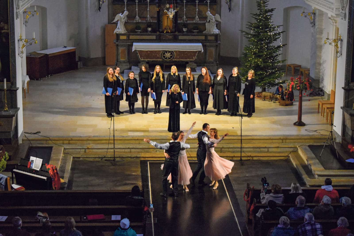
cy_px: 118
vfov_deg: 16.5
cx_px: 177
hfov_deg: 24.6
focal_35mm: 82
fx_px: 811
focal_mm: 55
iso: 4000
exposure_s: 1/125
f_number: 5.6
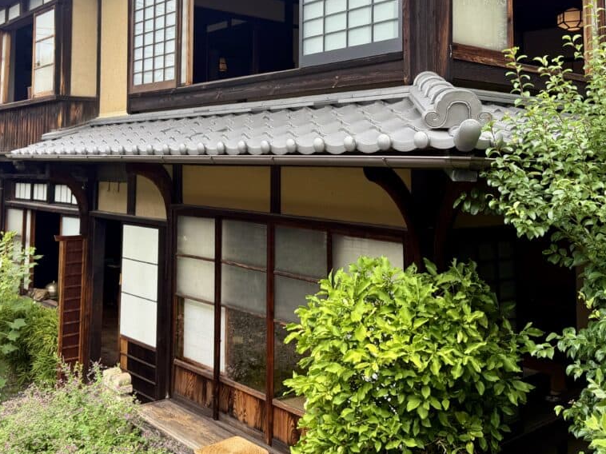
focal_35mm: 38
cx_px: 267
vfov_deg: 36.8
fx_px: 665
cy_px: 115
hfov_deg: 48.9
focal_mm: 6.76
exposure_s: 1/497
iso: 80
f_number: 1.78
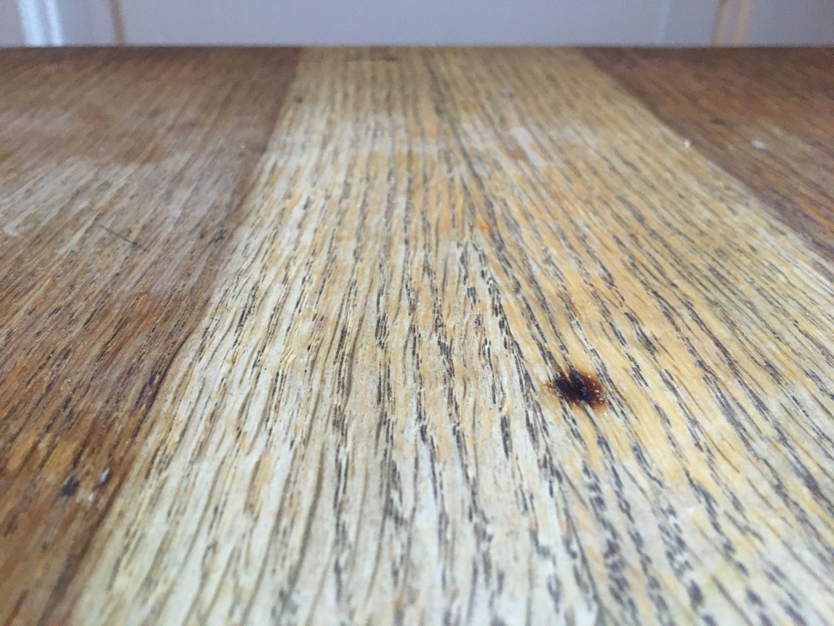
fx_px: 699
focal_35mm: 29
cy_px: 313
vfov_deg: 48.2
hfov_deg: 61.7
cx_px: 417
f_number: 2.2
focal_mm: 4.15
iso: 200
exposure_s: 1/25
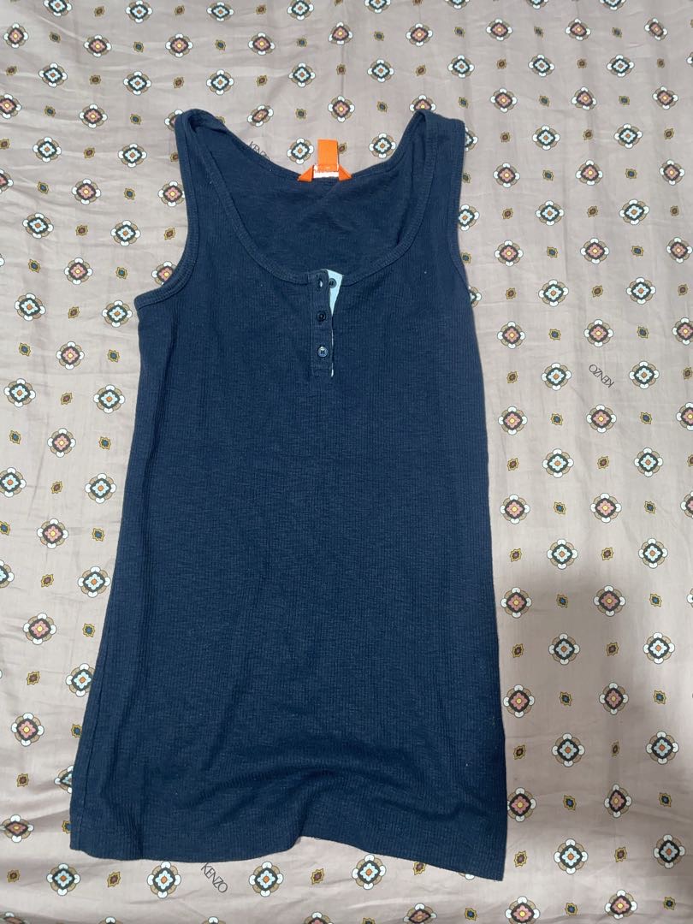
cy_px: 462
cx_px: 346
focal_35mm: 26
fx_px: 694
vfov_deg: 67.3
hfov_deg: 53.1
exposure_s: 1/17
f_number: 1.6
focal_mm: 4.2
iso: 50
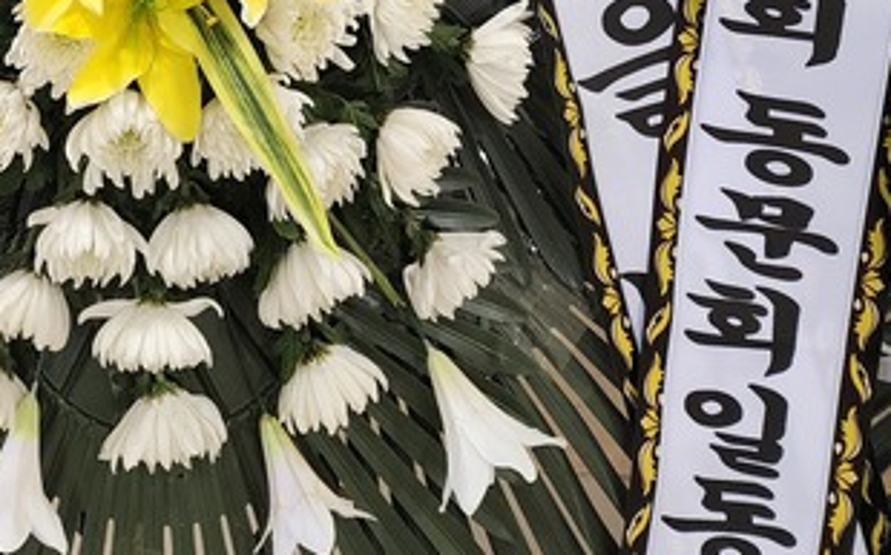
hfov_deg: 30.8
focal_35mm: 63
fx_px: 1528
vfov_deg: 17.6
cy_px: -365
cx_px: 63
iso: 160
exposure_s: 1/120
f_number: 1.8
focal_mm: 6.4
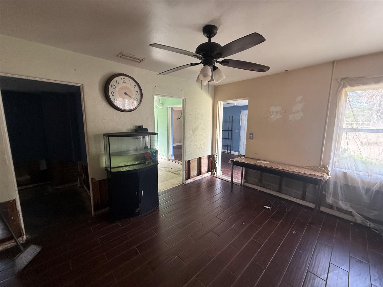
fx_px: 155
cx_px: 192
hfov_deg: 102.1
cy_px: 144
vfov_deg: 85.7
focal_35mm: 14
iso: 250
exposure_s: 1/99
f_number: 2.2
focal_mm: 2.22
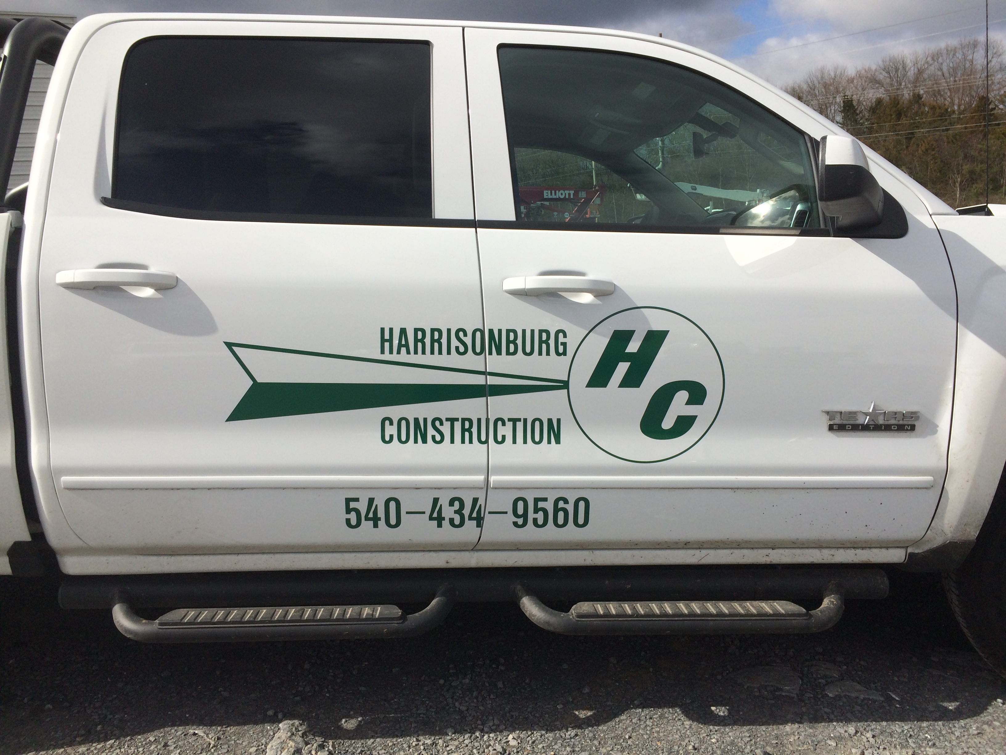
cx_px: 503
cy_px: 378
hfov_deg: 61.7
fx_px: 843
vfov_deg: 48.2
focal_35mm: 29
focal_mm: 4.15
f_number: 2.2
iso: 32
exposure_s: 1/3425
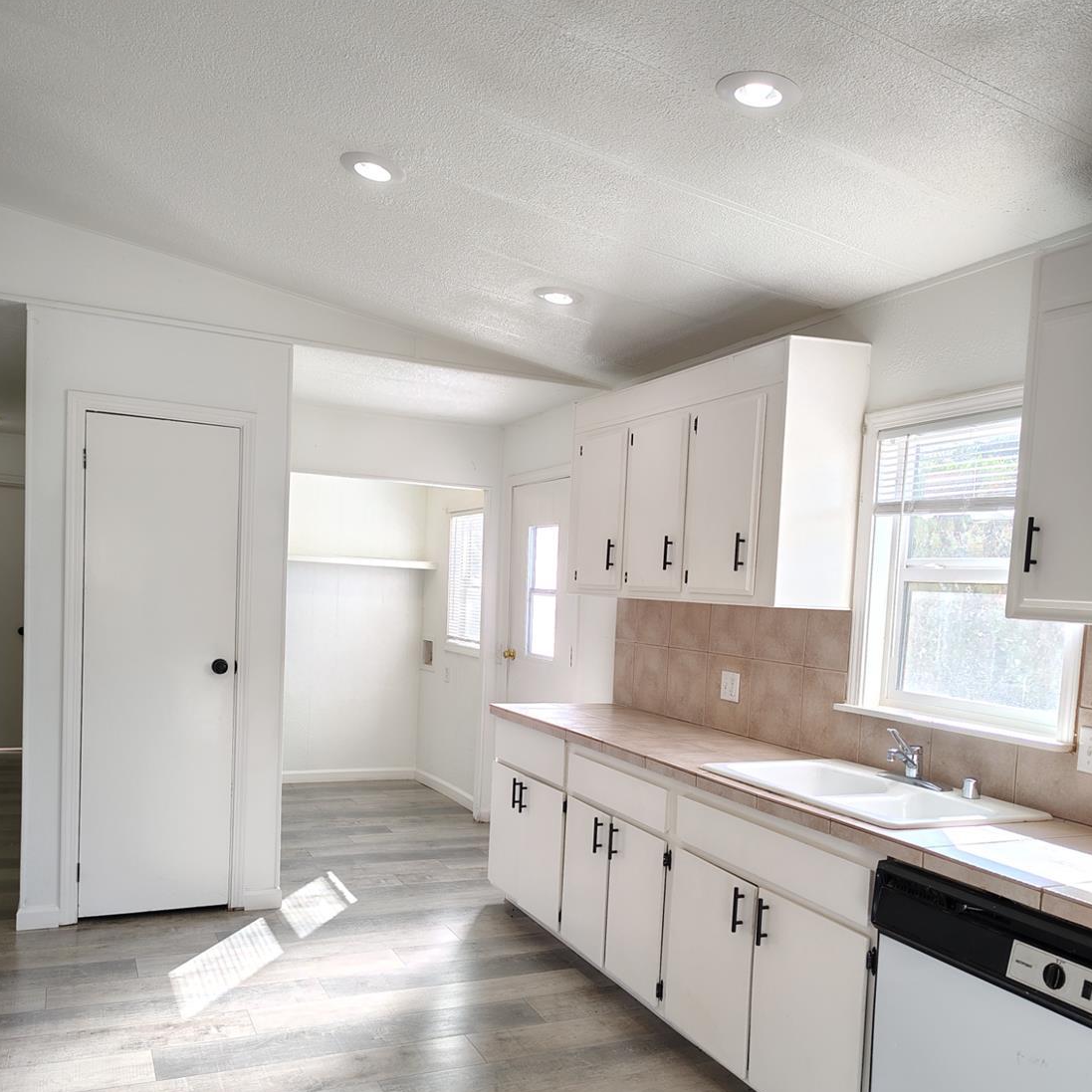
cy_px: 641
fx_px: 1035
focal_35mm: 29
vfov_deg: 55.3
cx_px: 539
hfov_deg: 55.6
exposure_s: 1/120
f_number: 1.8
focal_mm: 5.56
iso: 350
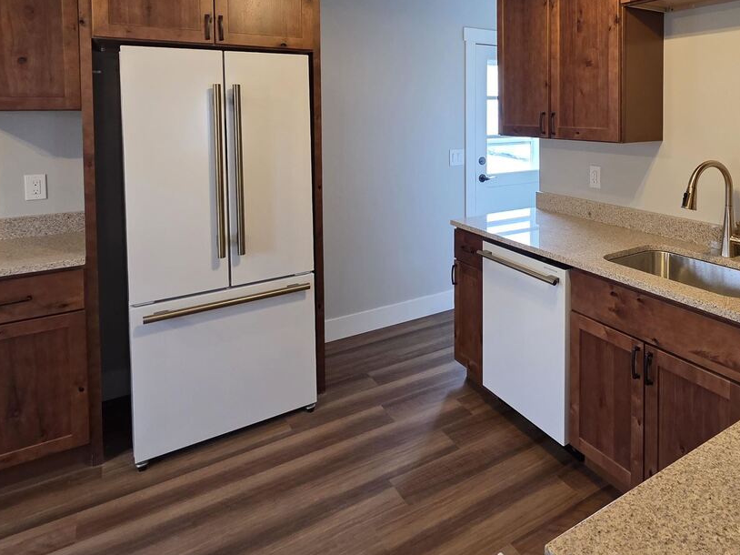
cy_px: 136
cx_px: 499
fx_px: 492
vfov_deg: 55.9
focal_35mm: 23
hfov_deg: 71.5
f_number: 1.9
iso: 250
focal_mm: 2.2
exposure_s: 1/60
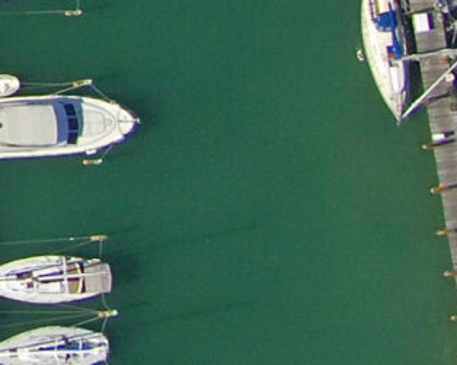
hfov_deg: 4.4
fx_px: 5433
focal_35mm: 402
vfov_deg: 3.8
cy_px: -683
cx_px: -1333
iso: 400
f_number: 9.5
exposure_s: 1/1000
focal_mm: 35
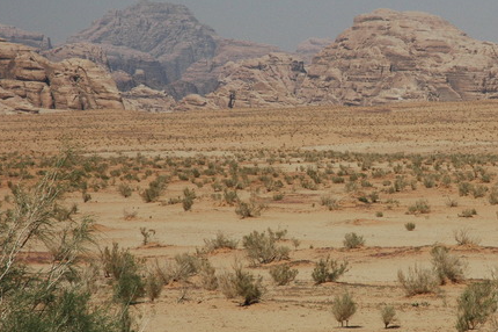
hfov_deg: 11.6
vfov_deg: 7.8
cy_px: 165
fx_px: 2433
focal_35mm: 176
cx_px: 400
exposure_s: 1/1000
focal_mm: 70
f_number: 16
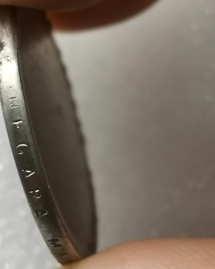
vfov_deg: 14.4
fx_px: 1065
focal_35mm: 134
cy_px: 119
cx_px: 49
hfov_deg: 11.5
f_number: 1.6
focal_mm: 5.56
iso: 125
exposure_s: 1/100
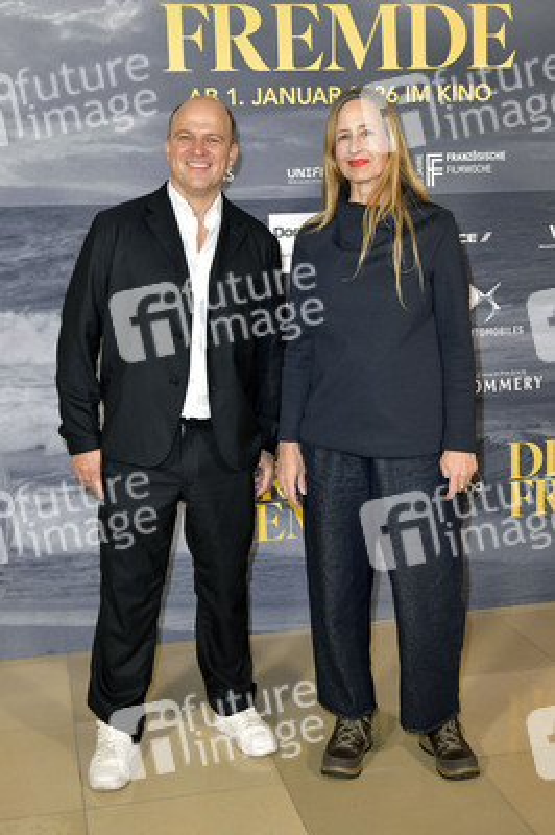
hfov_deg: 29.8
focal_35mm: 45
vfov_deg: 43.6
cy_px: 418
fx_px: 1042
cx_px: 278
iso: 1600
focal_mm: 45
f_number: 5.6
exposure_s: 1/125
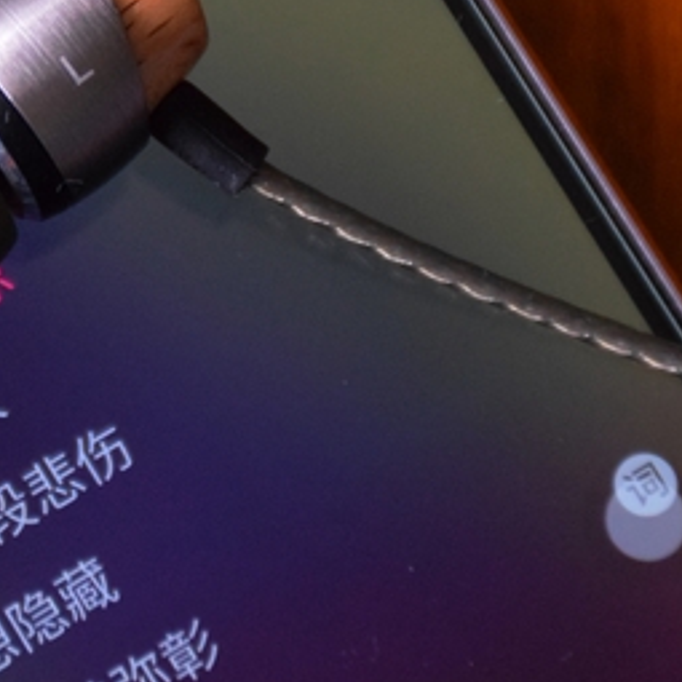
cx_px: 45
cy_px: -4
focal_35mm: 447
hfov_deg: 3.9
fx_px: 9964
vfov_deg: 3.9
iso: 3600
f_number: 5.6
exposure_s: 1/100
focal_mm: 112
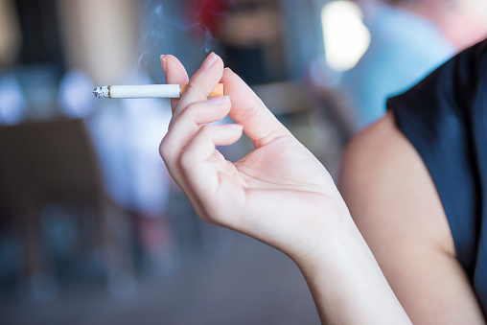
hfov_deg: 28.8
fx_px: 947
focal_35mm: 70
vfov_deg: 19.5
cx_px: 244
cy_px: 162
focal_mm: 70
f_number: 2.8
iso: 320
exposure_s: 1/320
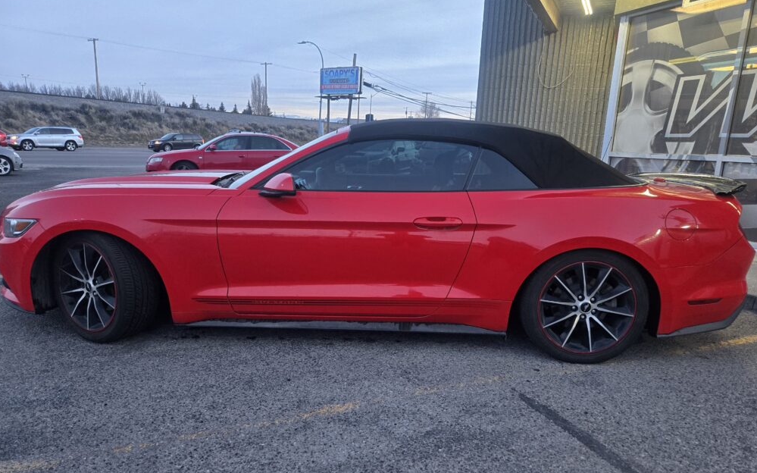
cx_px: 384
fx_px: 516
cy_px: 262
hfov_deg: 72.6
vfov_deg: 49.2
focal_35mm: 25
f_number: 1.8
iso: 320
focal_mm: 5.4
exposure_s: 1/120
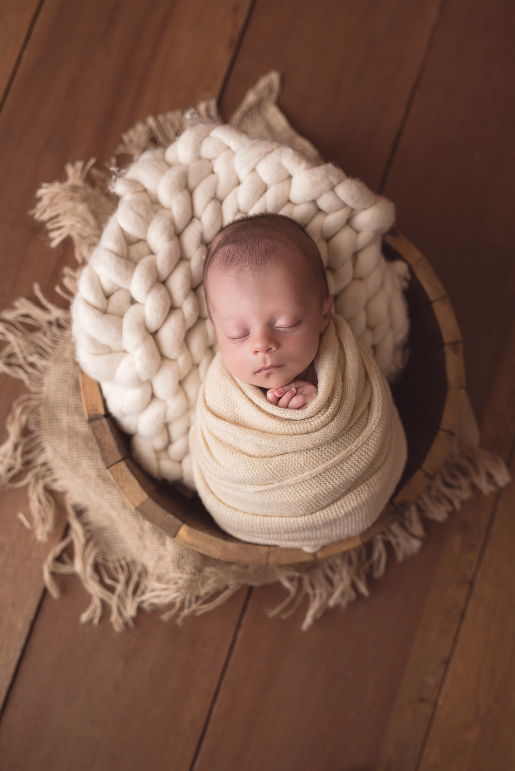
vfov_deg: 39.6
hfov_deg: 27.0
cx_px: 258
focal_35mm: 50
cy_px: 386
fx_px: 1072
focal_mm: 50
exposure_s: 1/160
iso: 160
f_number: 2.8
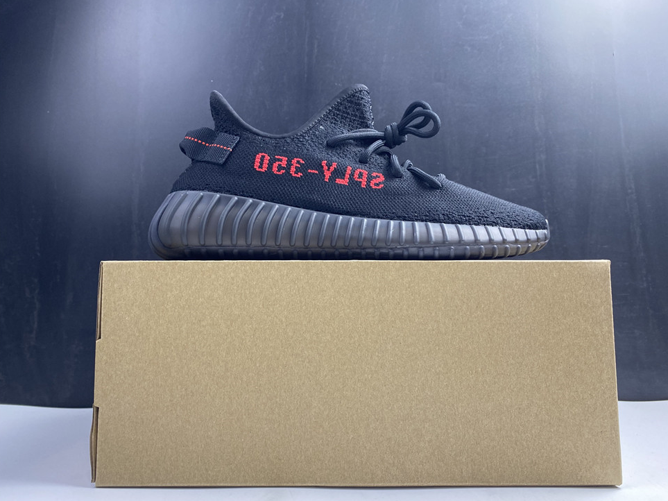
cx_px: 343
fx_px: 521
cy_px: 253
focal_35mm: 27
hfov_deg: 65.3
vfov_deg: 51.3
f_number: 1.8
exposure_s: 1/50
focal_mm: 4.25
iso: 125
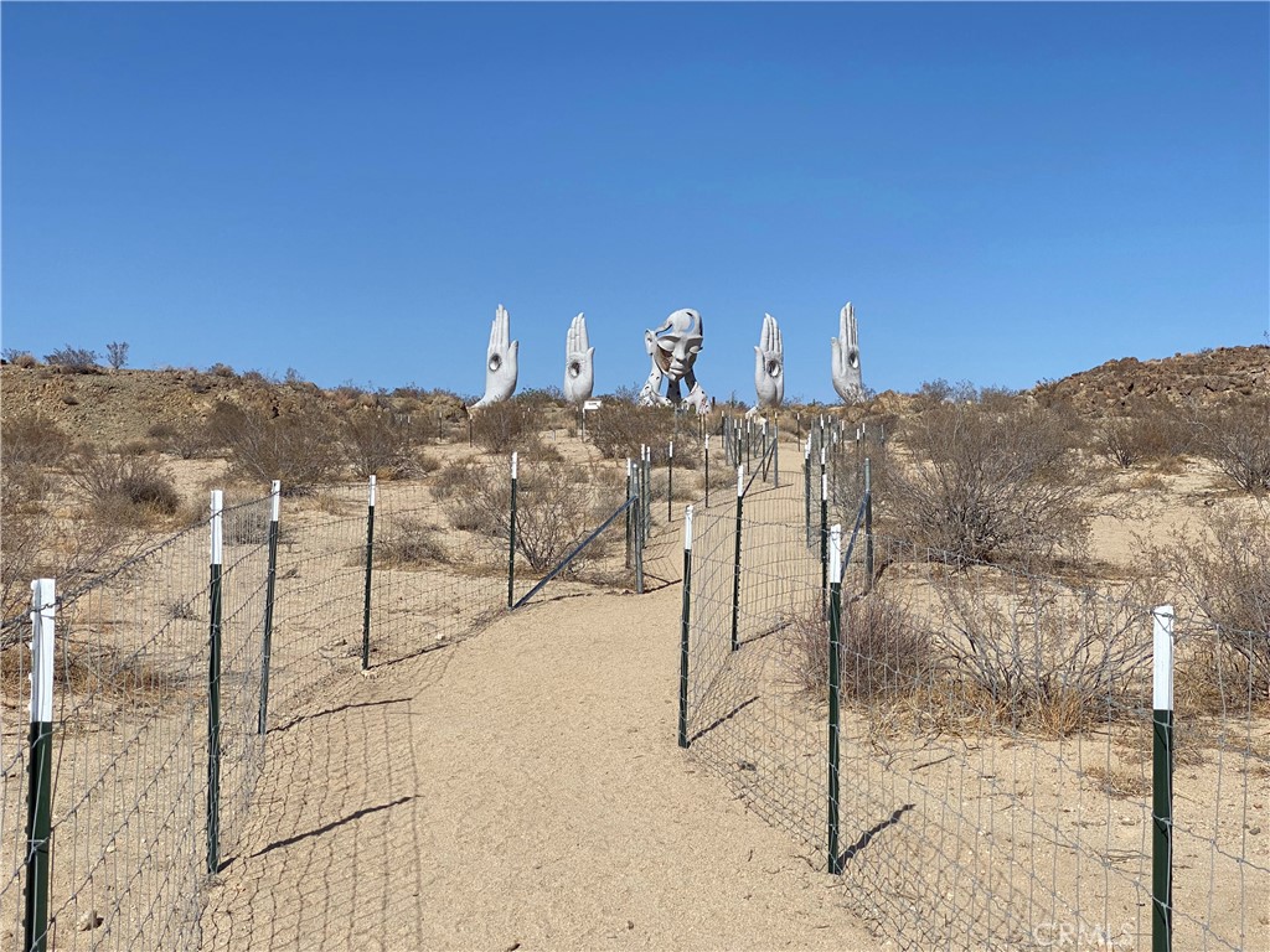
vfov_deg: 28.0
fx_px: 1908
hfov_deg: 36.8
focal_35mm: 52
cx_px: 635
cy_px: 476
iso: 20
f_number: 2
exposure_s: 1/3195
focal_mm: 6
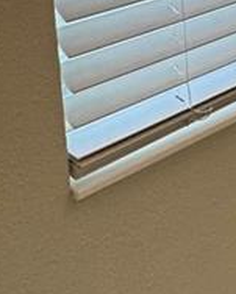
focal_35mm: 87
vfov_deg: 18.9
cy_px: -164
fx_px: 758
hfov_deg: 11.7
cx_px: 669
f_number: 2.2
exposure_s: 1/120
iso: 125
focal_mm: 2.22
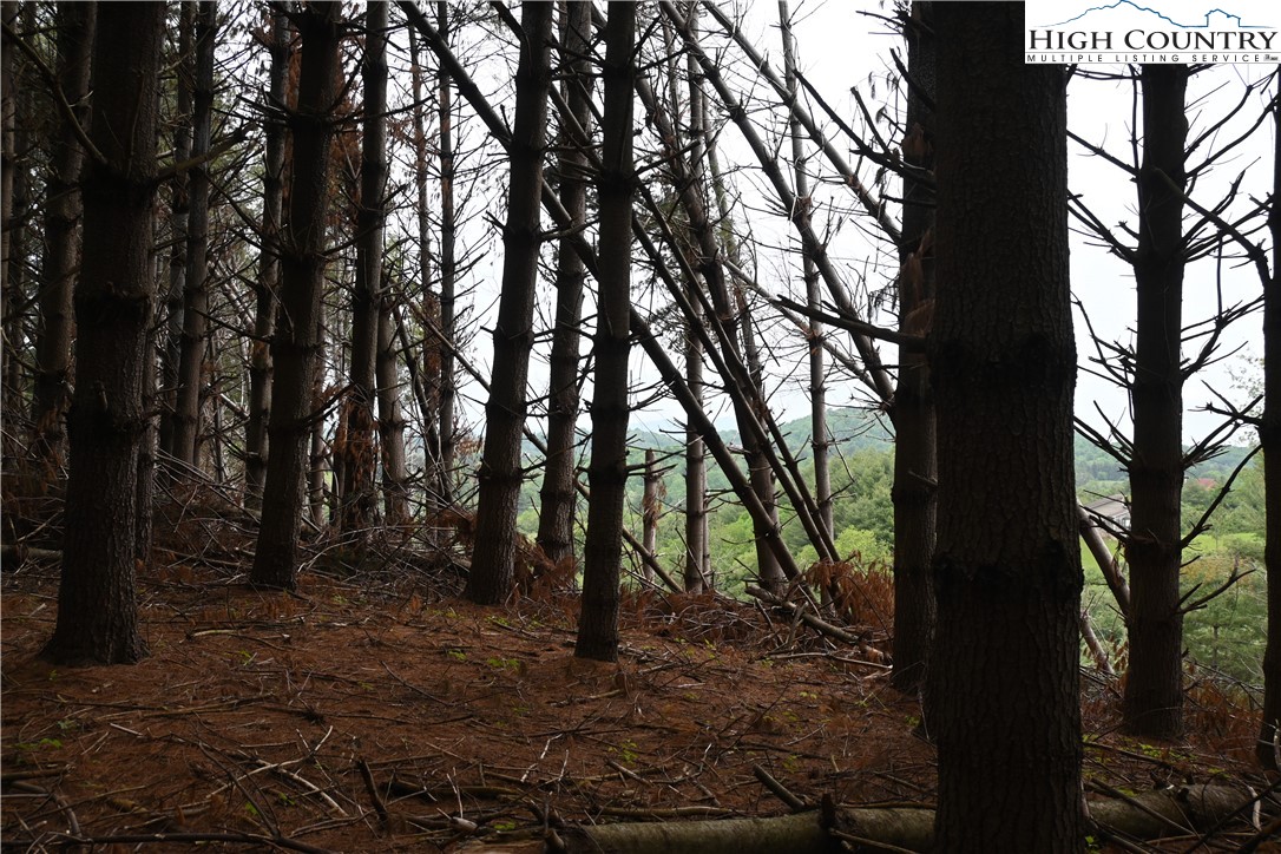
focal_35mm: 36
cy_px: 427
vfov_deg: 36.9
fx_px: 1281
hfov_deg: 53.1
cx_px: 640
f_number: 5.6
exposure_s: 1/250
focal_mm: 24
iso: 125
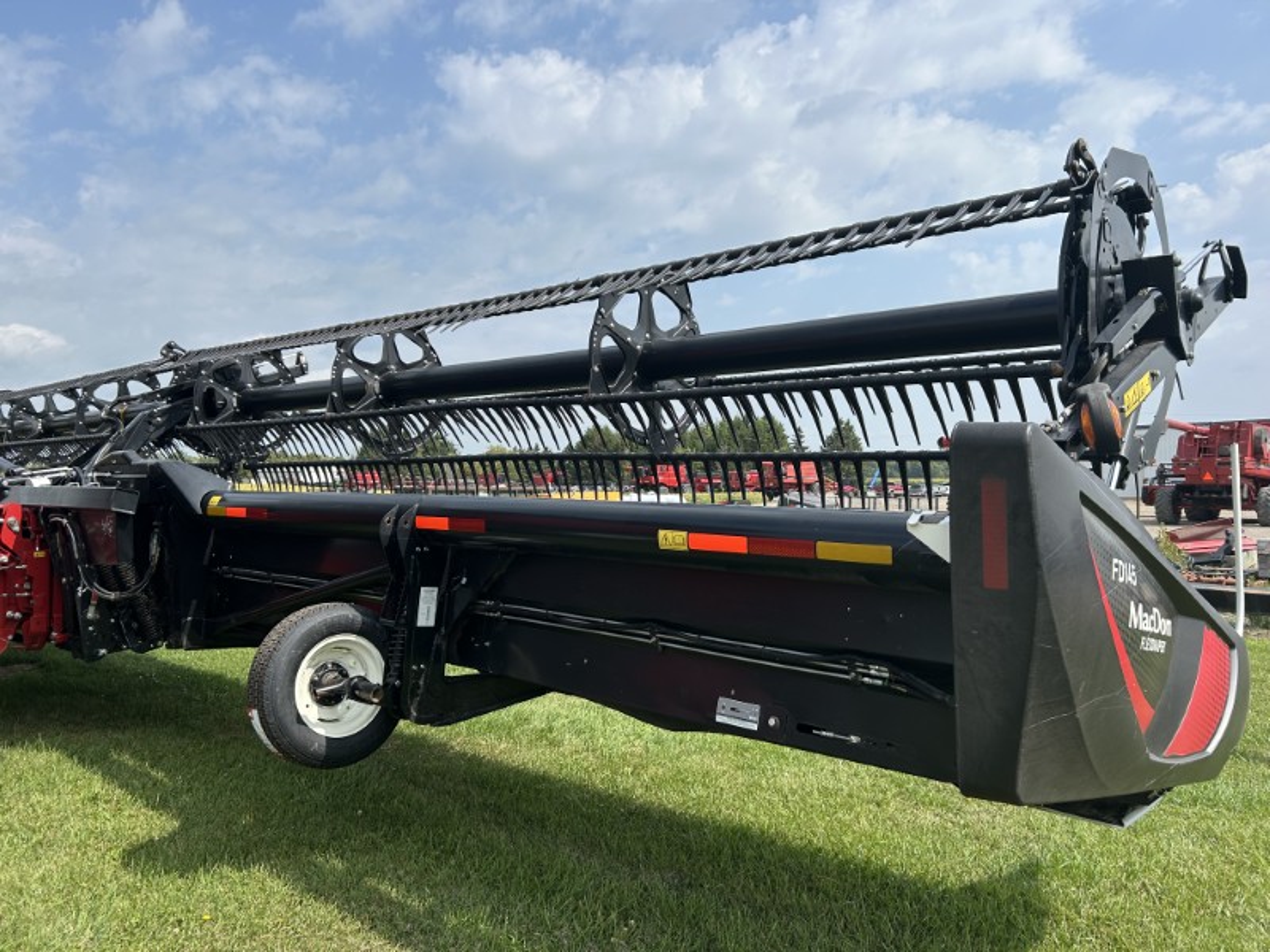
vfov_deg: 53.1
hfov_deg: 67.3
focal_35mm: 26
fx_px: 954
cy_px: 476
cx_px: 635
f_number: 1.5
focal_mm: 5.7
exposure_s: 1/3704
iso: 50
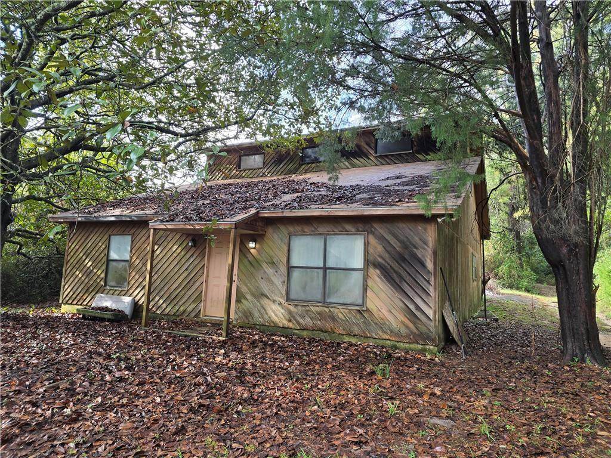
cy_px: 229
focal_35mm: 23
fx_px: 406
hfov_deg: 73.9
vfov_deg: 58.9
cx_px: 306
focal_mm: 6.3
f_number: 1.7
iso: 50
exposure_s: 1/180
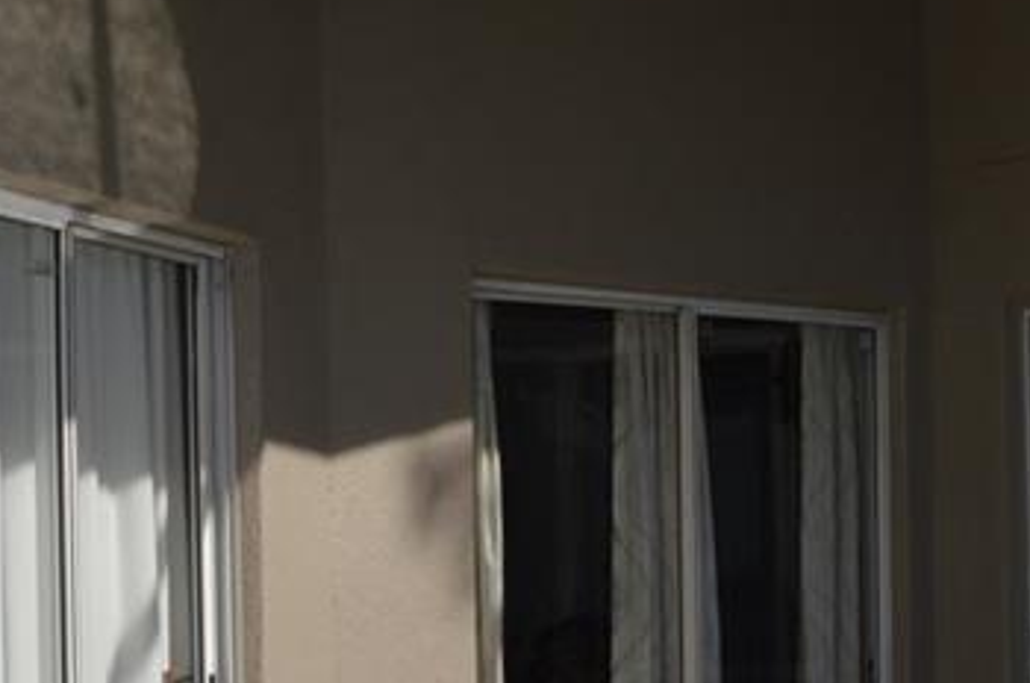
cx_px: 530
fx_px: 2256
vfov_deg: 17.1
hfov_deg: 25.7
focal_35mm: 79
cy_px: 530
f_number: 9
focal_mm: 18
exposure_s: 1/200
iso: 100
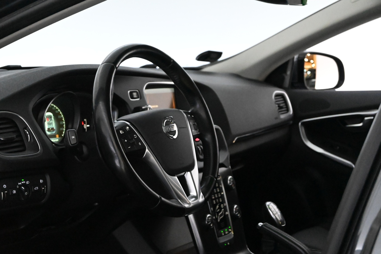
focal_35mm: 68
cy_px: 127
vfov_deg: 20.2
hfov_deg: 29.9
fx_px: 714
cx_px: 190
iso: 12800
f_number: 6
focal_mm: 45
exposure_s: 1/80
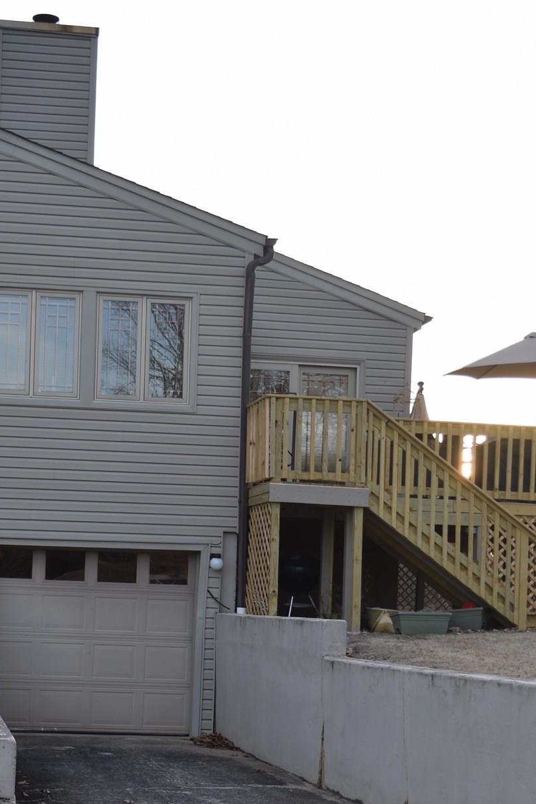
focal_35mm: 71
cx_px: 144
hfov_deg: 19.1
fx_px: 1584
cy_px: 650
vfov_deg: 27.9
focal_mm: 25
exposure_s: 1/100
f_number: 4.5
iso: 100
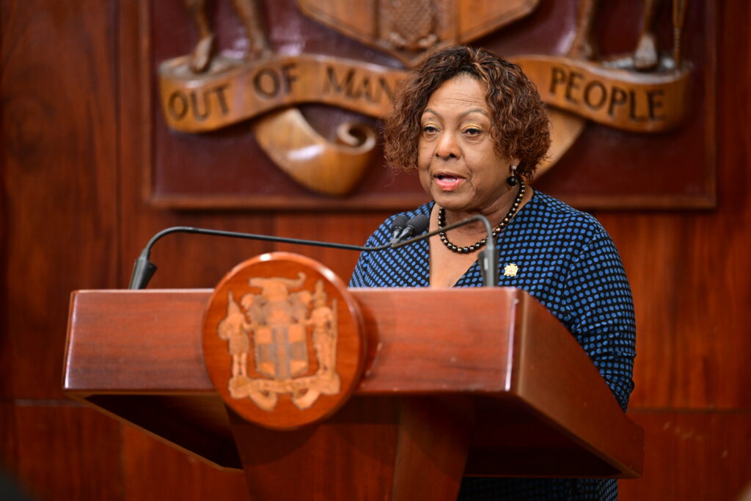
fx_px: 3964
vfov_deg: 7.2
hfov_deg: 10.8
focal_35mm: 190
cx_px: 376
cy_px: 250
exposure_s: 1/125
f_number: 2.8
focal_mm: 190
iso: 2000
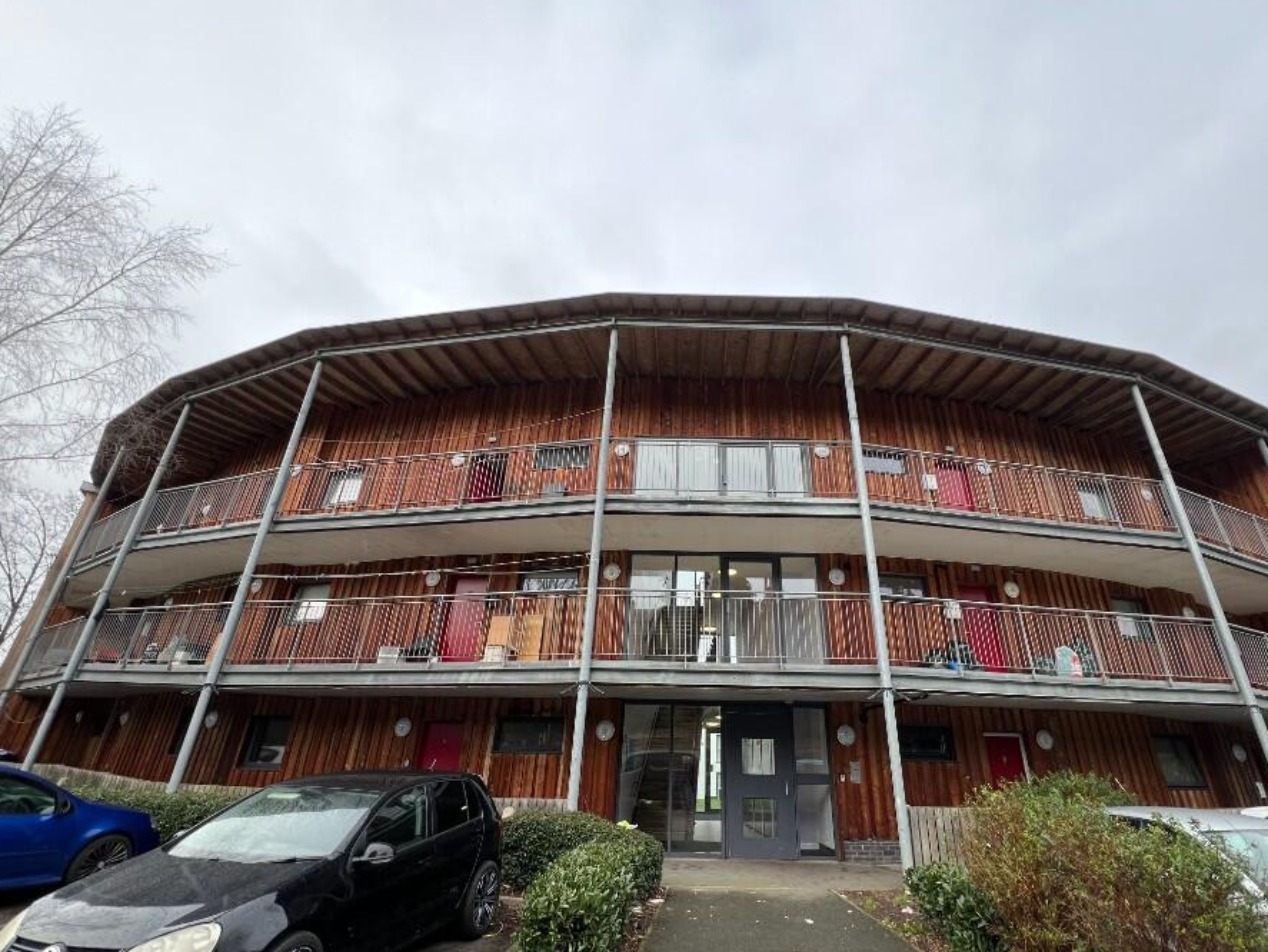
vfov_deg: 81.8
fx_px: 550
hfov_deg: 97.9
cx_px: 688
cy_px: 486
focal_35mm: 15
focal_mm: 1.57
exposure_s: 1/104
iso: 32
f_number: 1.8
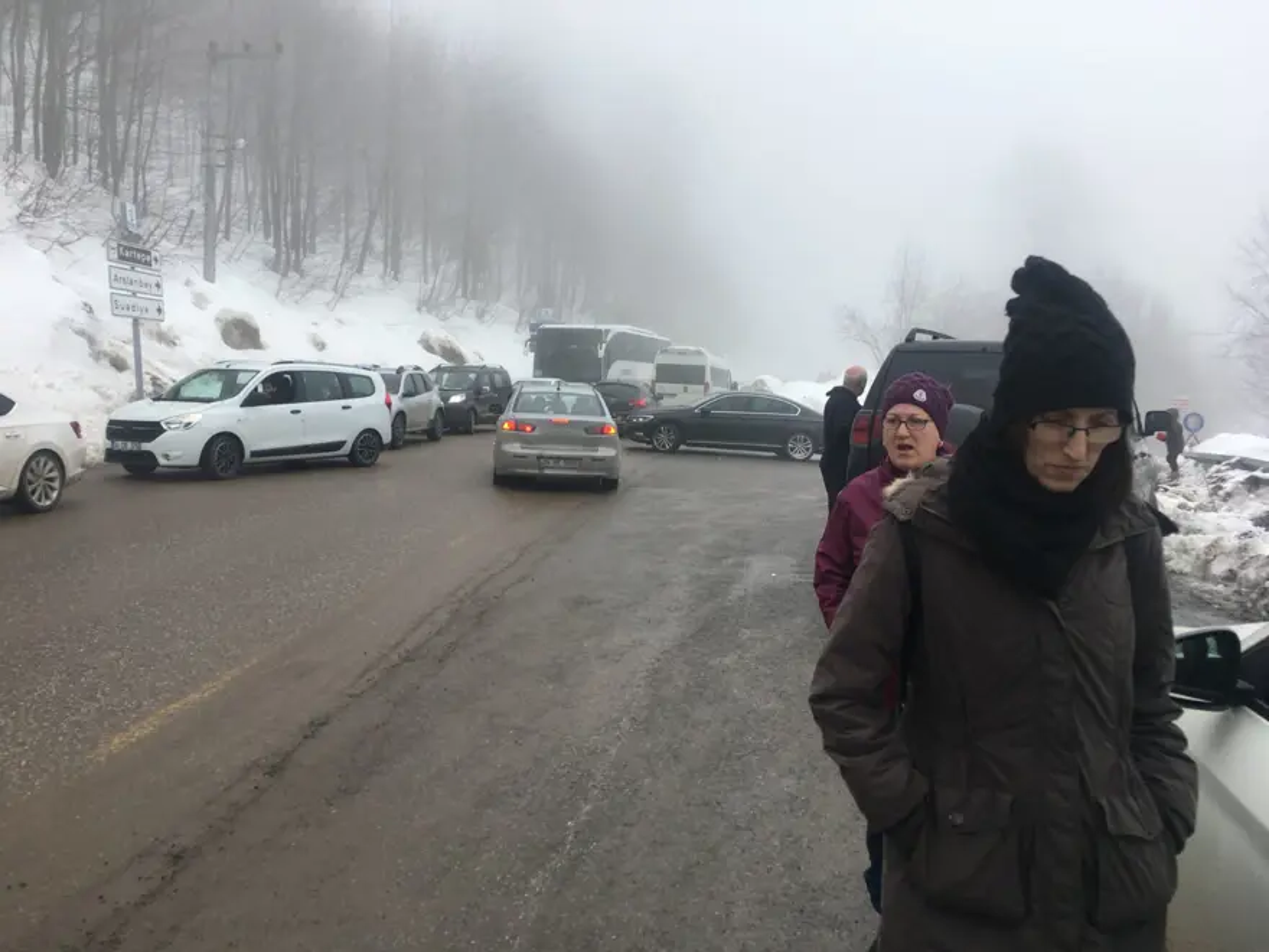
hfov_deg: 61.7
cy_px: 476
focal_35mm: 29
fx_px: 1063
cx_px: 634
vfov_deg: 48.2
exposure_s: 1/680
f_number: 2.2
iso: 25
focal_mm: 4.15
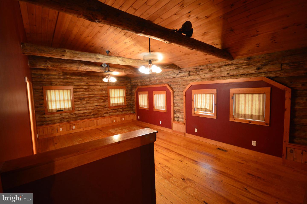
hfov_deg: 100.4
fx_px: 128
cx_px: 154
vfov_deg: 77.2
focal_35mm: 15
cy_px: 102
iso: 800
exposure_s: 1/8
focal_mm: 10
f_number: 4
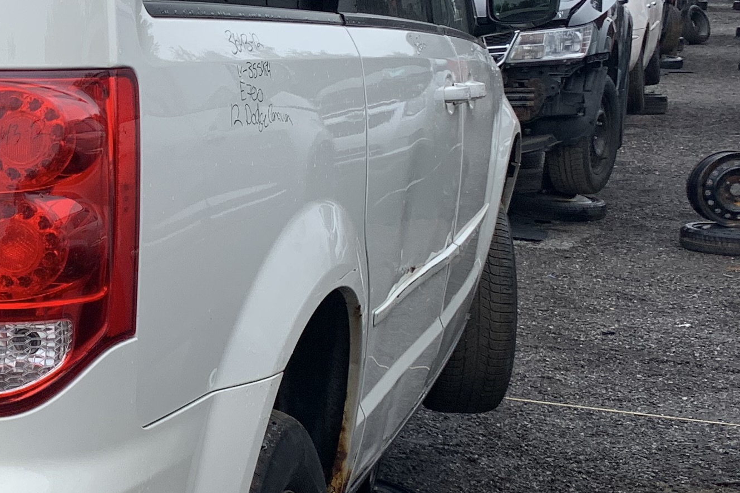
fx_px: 1685
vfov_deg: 16.6
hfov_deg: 21.9
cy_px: 241
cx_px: -258
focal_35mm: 82
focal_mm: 4.25
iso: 25
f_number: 1.8
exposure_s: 1/664
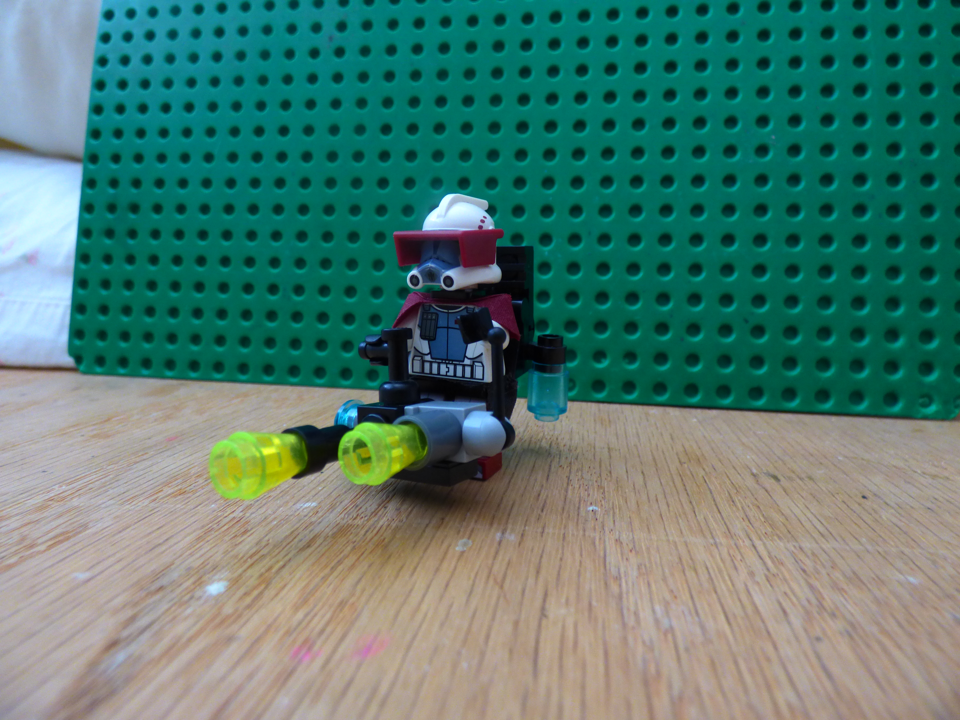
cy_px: 360
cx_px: 480
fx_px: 555
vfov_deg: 66.0
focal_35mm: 20
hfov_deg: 81.7
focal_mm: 3.58
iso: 400
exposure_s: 1/5
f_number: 2.8
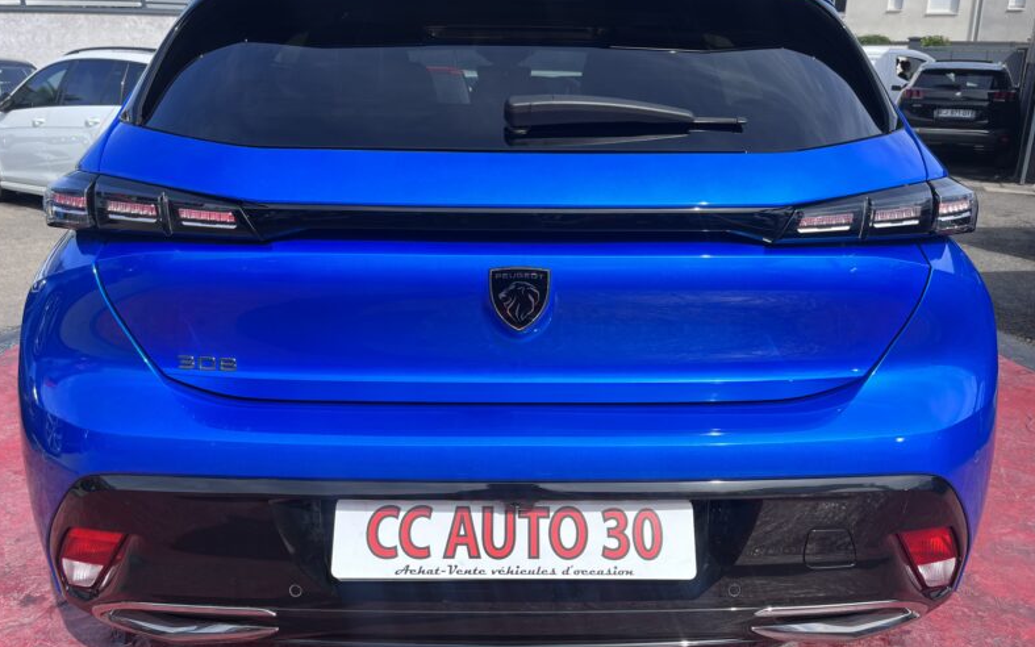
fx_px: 790
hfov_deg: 66.5
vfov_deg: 44.5
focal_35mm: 28
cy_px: 318
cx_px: 510
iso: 50
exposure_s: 1/1325
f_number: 1.6
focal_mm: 5.1
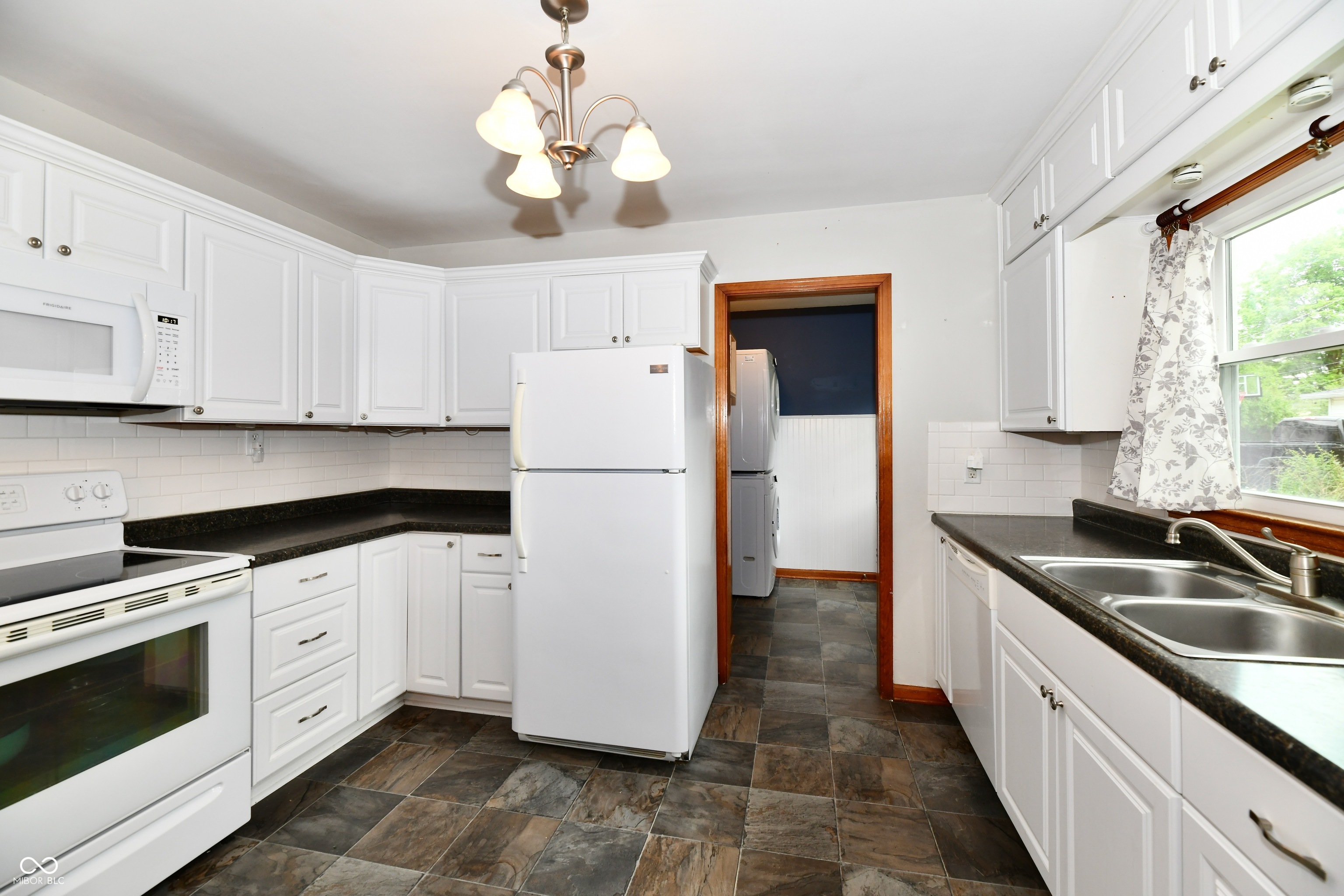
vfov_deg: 81.2
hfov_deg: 104.3
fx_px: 523
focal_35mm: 14
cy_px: 448
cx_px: 672
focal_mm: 14
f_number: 6.3
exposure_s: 1/60
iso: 640
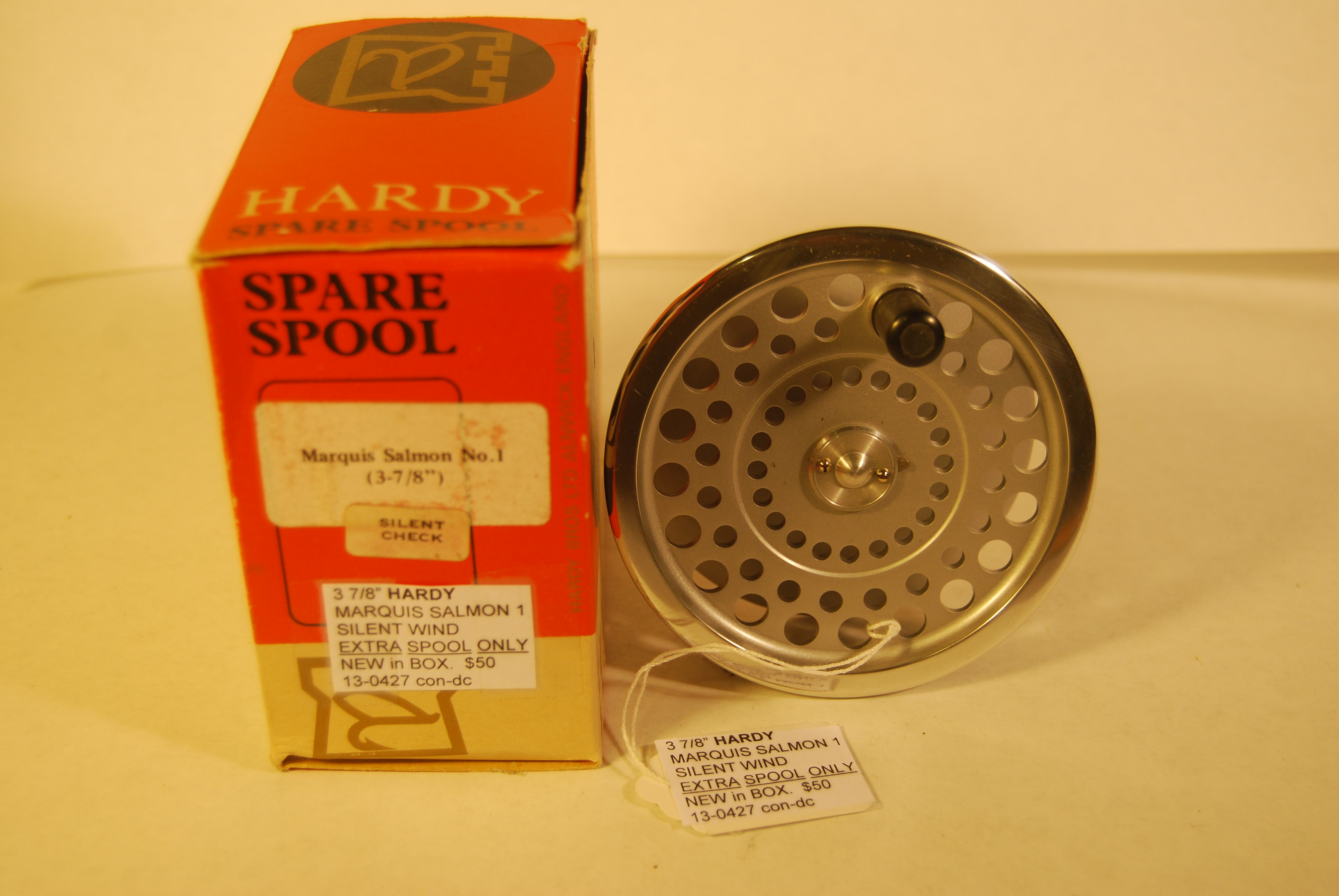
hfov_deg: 38.8
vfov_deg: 26.6
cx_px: 670
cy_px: 448
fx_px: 1899
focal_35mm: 51
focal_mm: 34
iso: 200
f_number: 5
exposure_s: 1/60
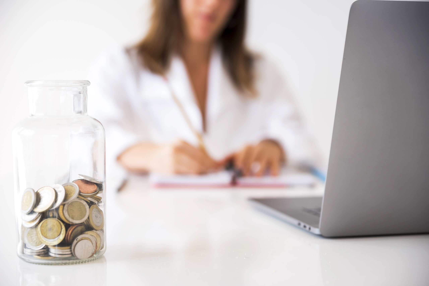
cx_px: 214
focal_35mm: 70
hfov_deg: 28.8
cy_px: 143
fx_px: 834
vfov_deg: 19.5
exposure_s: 1/160
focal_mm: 70
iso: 80
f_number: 3.2
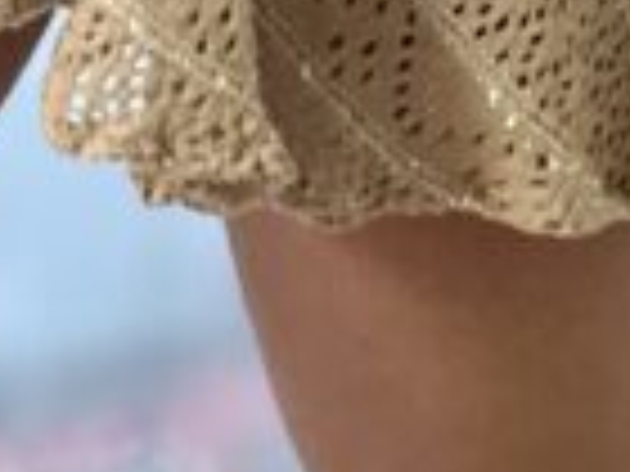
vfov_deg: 2.8
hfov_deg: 3.9
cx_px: 144
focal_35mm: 514
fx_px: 9355
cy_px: -1387
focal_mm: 9
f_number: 2.8
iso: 64
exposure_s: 1/120
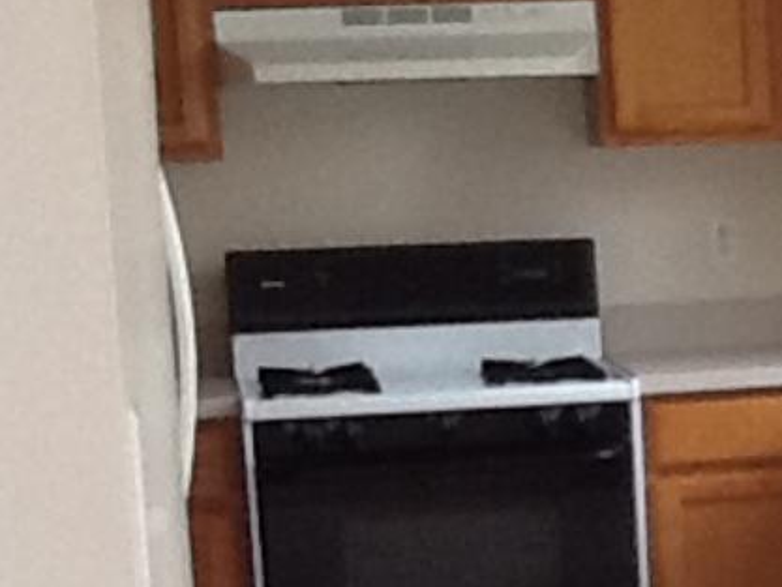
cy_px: 613
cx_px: 1305
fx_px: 3435
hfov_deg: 12.1
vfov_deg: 9.7
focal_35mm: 152
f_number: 2.4
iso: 100
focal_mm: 2.03
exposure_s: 1/30
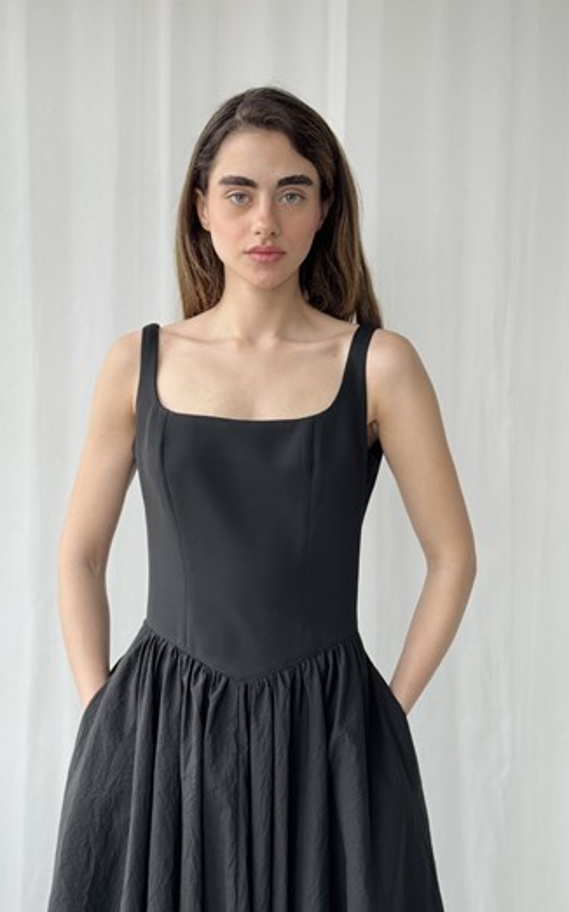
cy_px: 455
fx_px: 1291
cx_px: 255
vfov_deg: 38.9
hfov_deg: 24.8
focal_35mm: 52
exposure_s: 1/152
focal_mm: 6.76
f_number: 1.78
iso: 64
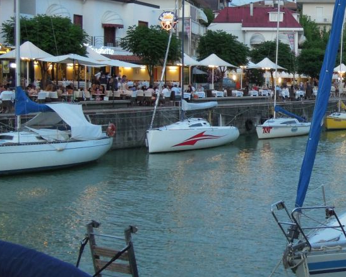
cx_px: 295
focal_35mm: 73
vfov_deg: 20.9
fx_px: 747
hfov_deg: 25.4
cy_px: 100
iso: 400
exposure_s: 1/30
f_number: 3.3
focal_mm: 7.2
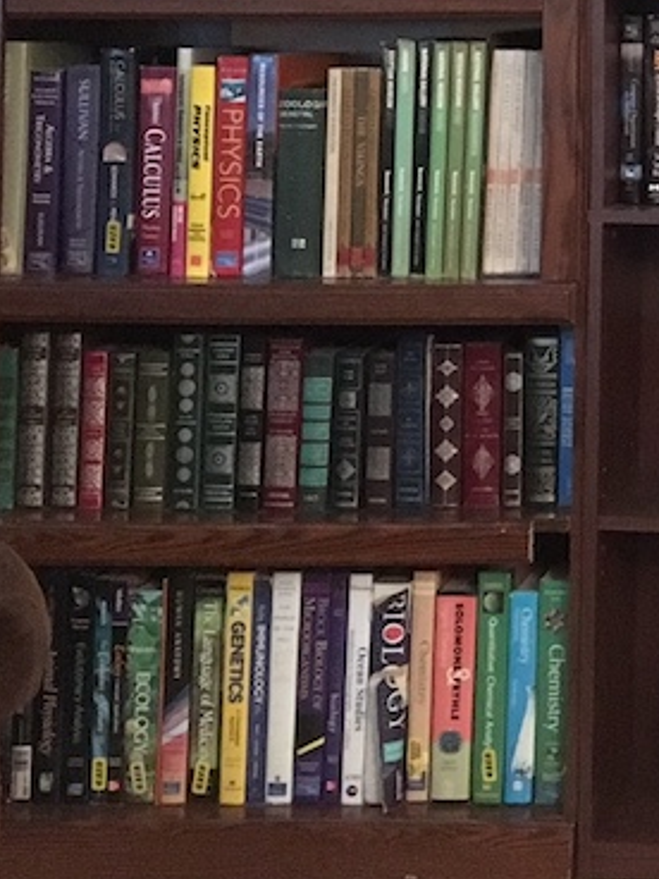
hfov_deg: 13.5
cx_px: 1096
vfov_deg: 18.8
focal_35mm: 101
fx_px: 2564
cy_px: -31
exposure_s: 1/15
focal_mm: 4.15
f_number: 2.2
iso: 320
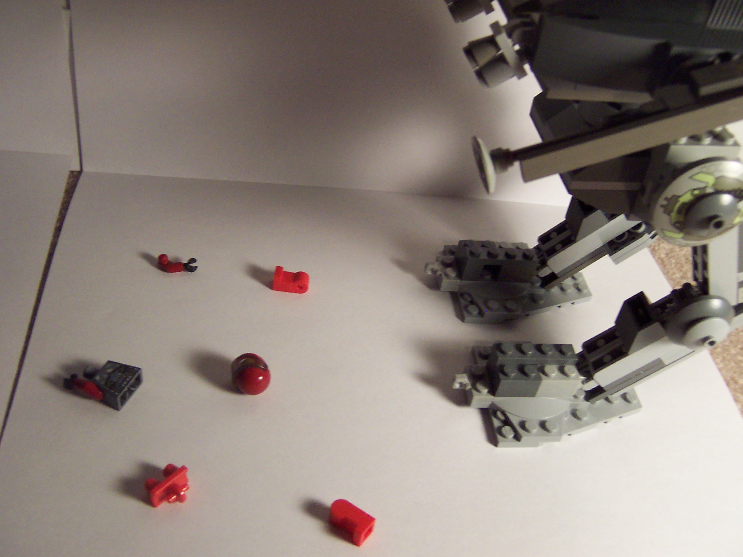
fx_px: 773
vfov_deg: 39.7
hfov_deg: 51.4
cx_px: 372
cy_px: 278
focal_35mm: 36
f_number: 2.8
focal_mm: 5.6
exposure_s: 1/20
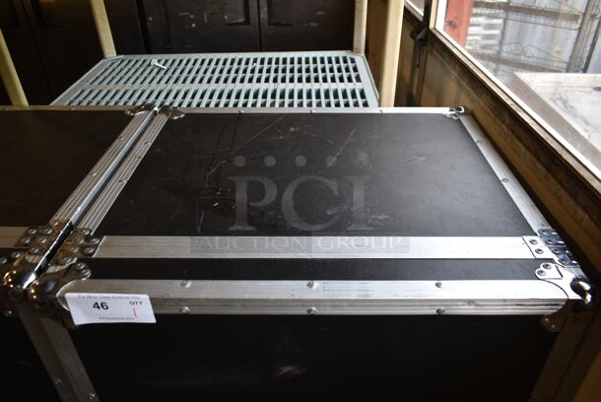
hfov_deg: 67.3
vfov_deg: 48.0
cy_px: 201
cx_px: 300
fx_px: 451
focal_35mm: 27
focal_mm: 18
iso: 140
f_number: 3.5
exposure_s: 1/30
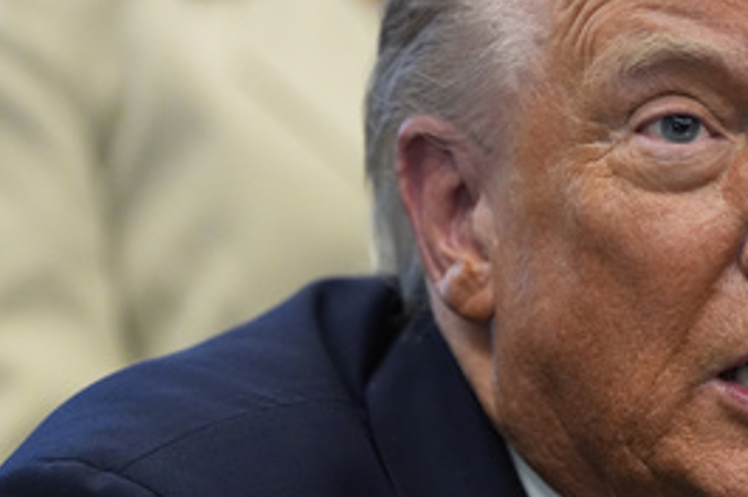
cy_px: 196
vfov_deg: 3.5
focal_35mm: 387
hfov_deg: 5.3
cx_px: 692
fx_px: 8031
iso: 3200
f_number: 2.8
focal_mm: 200
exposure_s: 1/200
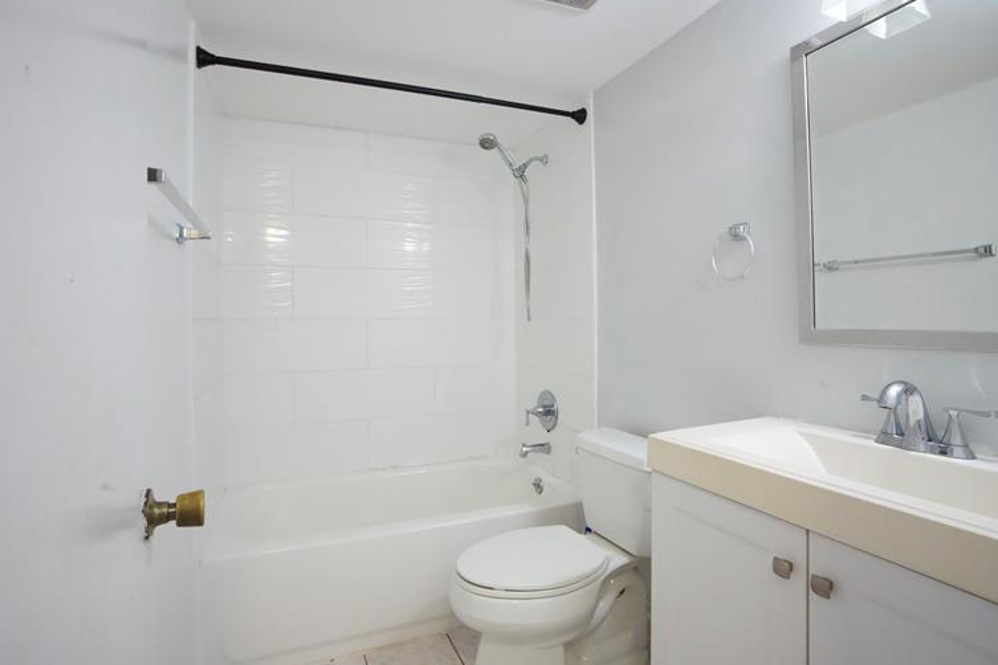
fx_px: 471
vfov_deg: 70.4
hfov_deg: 93.2
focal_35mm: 17
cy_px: 319
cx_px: 478
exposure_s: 1/100
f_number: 13
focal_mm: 16
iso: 16000
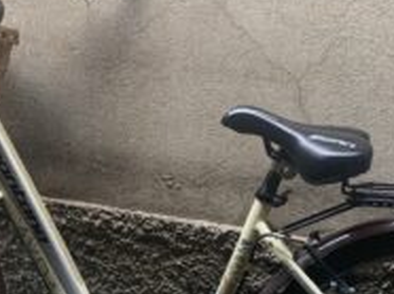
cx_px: 186
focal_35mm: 56
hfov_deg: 34.4
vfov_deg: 25.4
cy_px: 254
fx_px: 637
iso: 125
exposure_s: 1/60
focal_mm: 4.25
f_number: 1.8
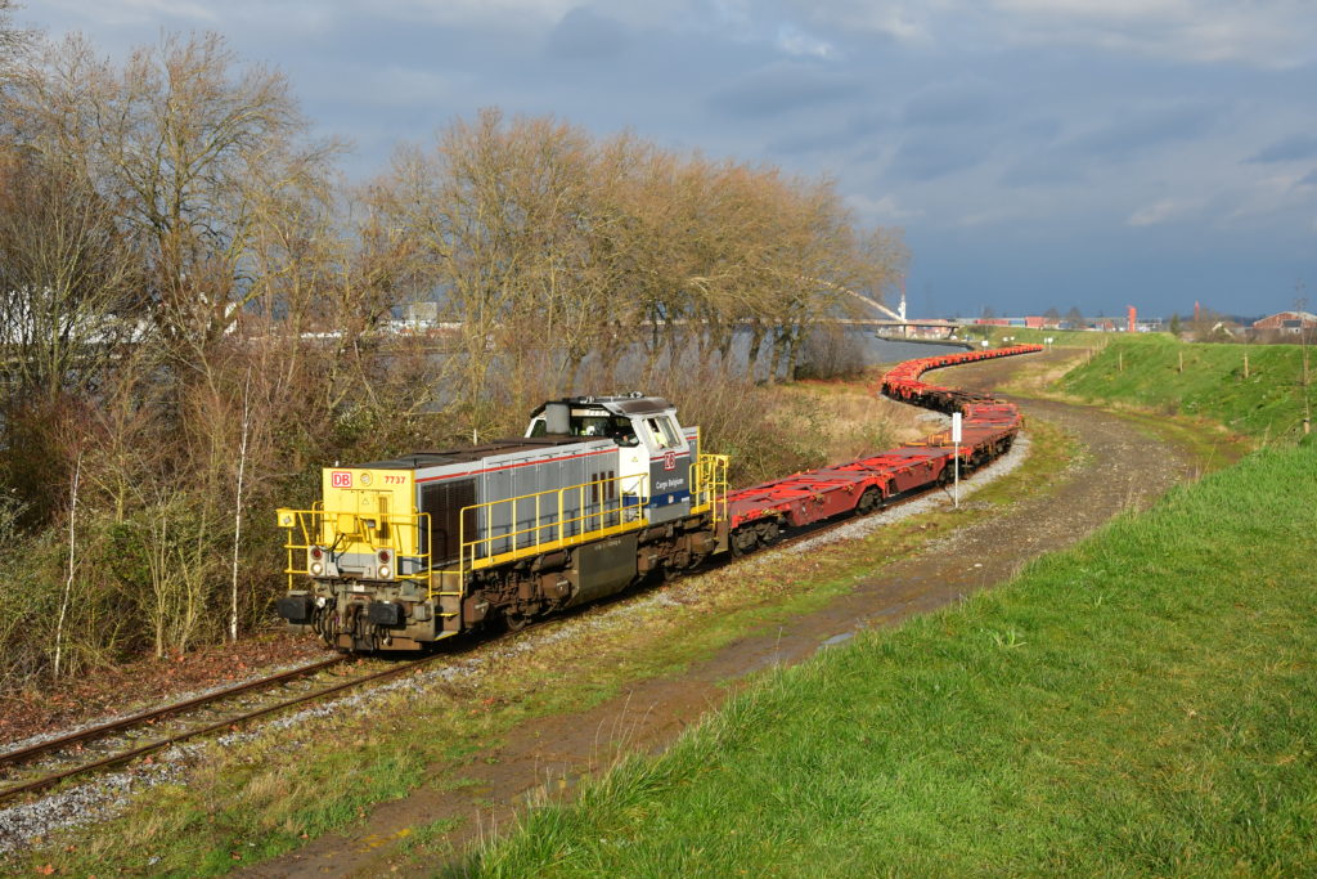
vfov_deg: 23.8
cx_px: 658
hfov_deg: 35.0
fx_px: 2085
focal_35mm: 57
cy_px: 440
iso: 250
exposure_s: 1/1250
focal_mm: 38
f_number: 7.1
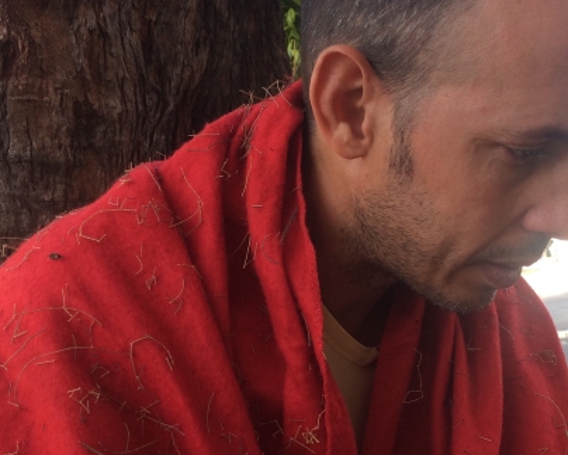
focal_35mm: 56
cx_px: 486
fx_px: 942
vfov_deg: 27.0
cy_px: 312
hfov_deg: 32.3
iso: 32
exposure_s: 1/161
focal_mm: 4.15
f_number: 2.2
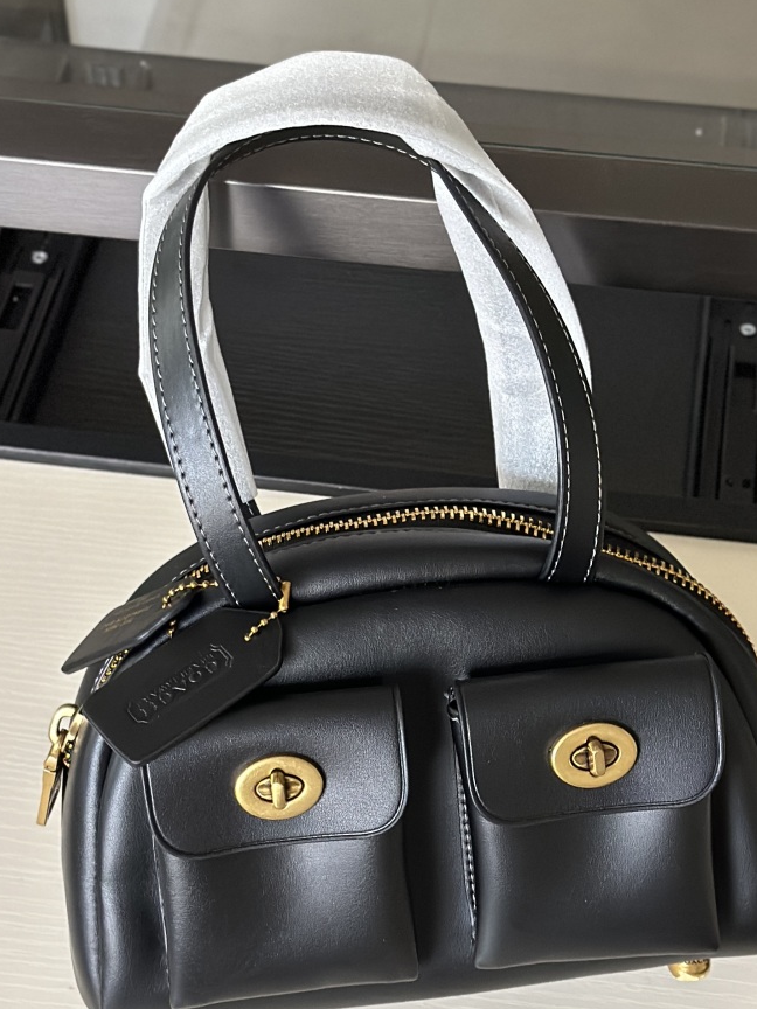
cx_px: 429
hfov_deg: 18.4
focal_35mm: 80
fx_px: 2333
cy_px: 526
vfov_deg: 24.4
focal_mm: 6.86
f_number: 1.78
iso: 800
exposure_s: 1/30
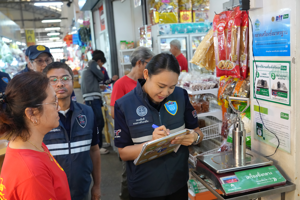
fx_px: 300
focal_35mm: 36
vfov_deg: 36.9
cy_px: 100
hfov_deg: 53.1
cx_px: 150
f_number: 4
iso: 4000
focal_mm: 36
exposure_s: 1/160
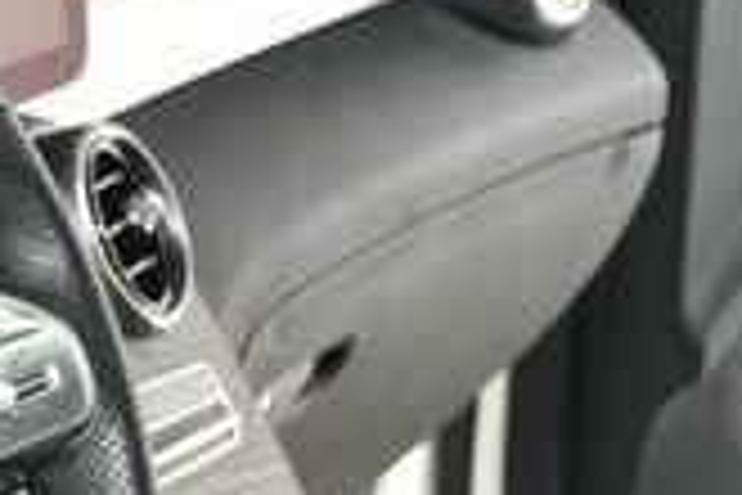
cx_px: -450
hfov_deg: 10.6
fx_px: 3833
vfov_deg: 7.3
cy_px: 608
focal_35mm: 186
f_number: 4
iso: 100
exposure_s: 1/160
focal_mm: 32
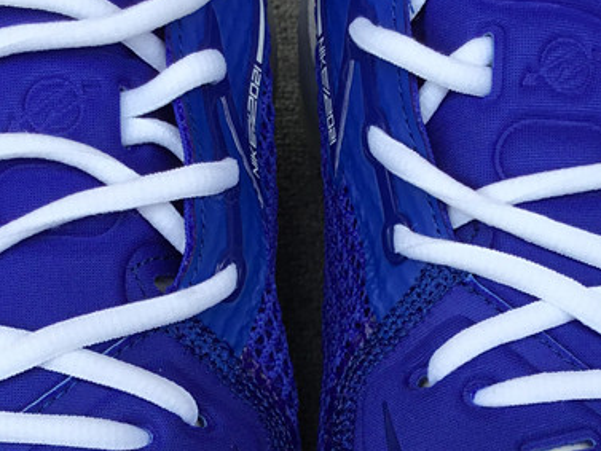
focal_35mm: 74
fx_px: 1285
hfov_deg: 26.3
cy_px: 517
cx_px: 297
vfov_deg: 19.0
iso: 25
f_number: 2.4
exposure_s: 1/438
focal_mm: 3.3
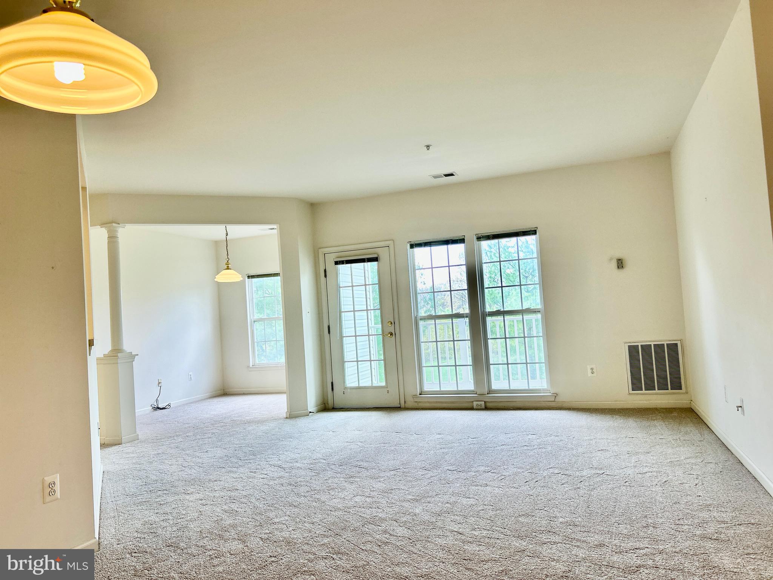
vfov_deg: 53.1
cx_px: 386
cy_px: 290
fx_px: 581
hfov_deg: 67.3
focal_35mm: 26
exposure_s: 1/135
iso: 32
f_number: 1.5
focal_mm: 5.7
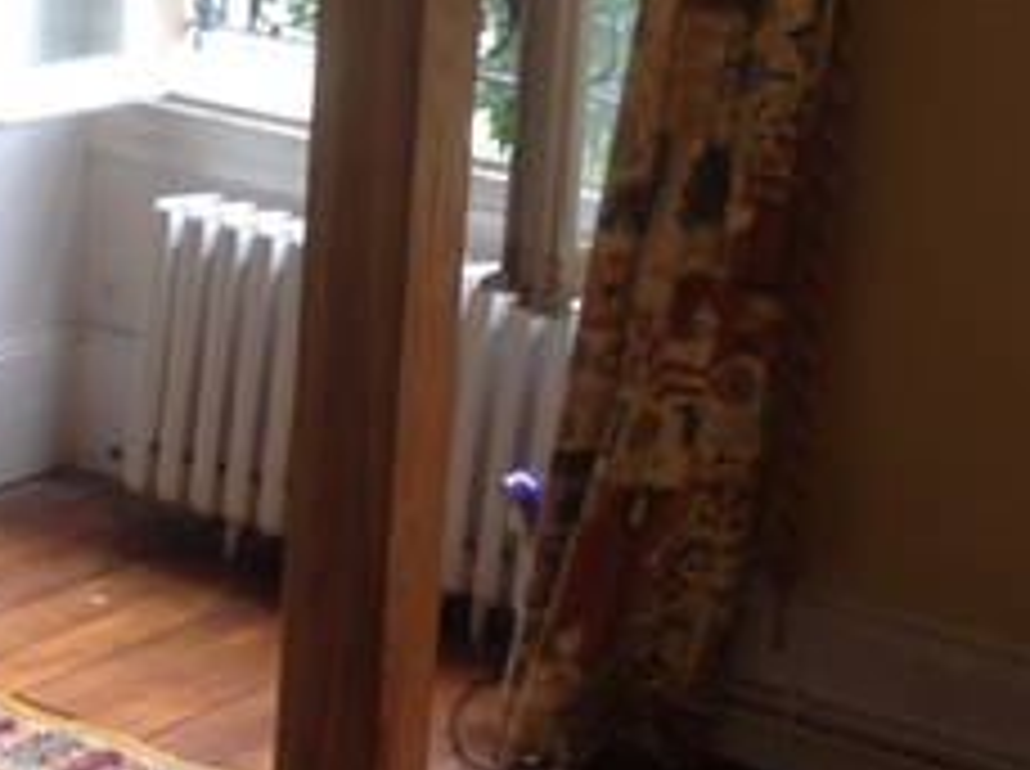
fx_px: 3595
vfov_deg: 12.2
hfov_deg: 16.3
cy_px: 248
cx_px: 306
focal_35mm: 121
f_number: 2.4
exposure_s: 1/60
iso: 64
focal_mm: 4.28
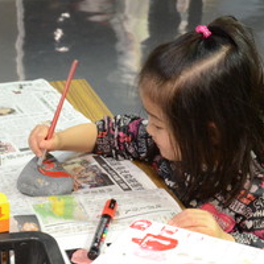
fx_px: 880
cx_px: -28
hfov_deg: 16.5
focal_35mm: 102
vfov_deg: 17.0
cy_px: 167
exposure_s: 1/40
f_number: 7.1
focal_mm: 32
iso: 2500
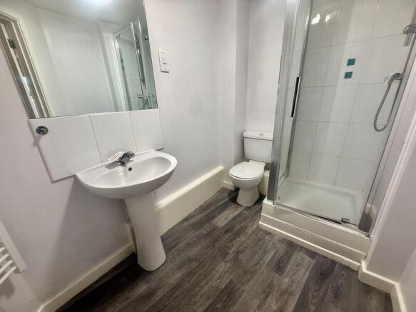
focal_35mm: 14
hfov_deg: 102.1
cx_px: 208
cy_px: 156
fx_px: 168
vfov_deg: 85.7
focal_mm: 2.22
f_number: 2.2
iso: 200
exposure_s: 1/100
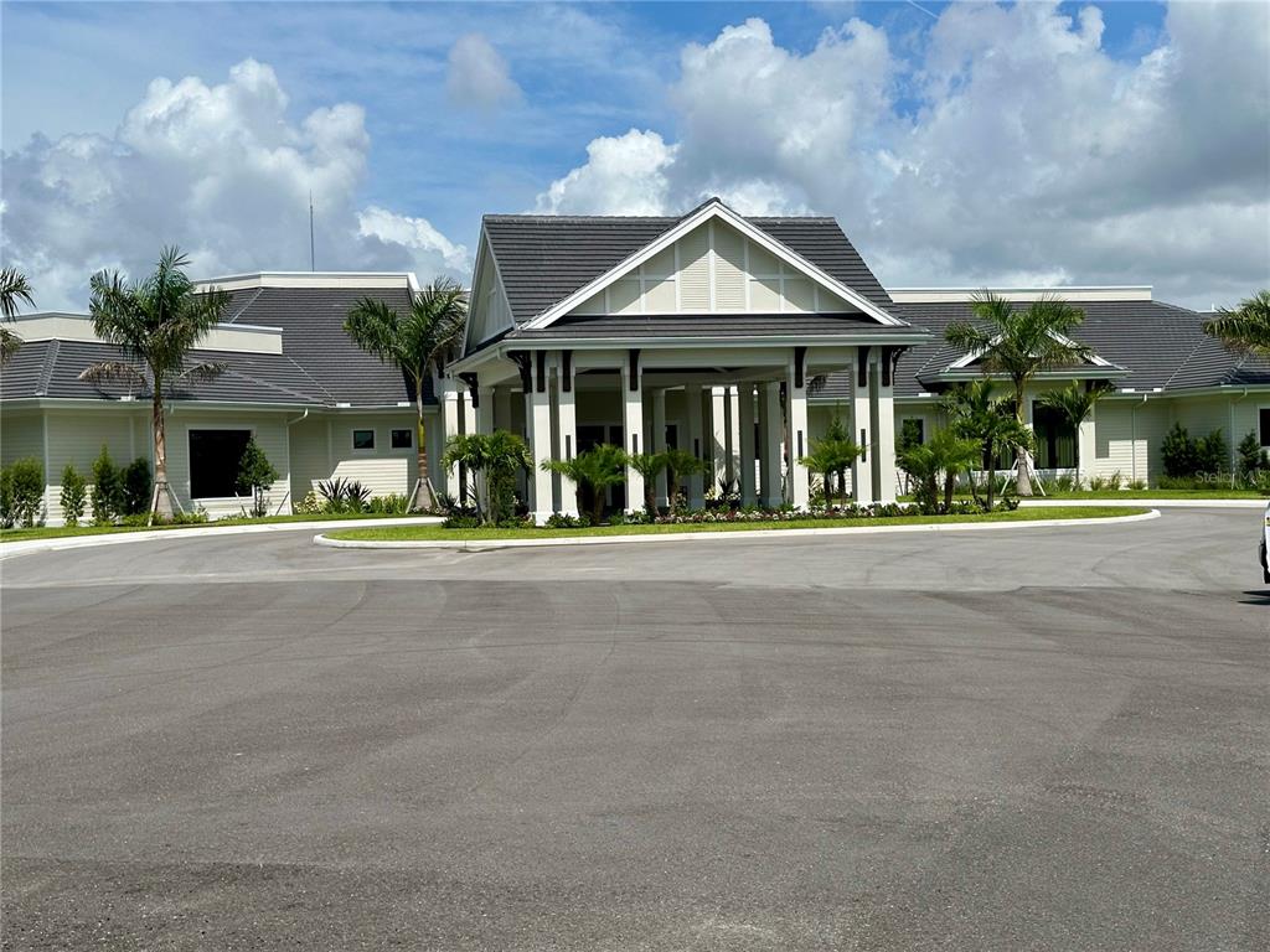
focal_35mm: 48
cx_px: 635
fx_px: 1761
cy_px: 476
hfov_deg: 39.7
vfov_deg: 30.3
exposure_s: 1/6623
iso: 64
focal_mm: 6.86
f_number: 1.78
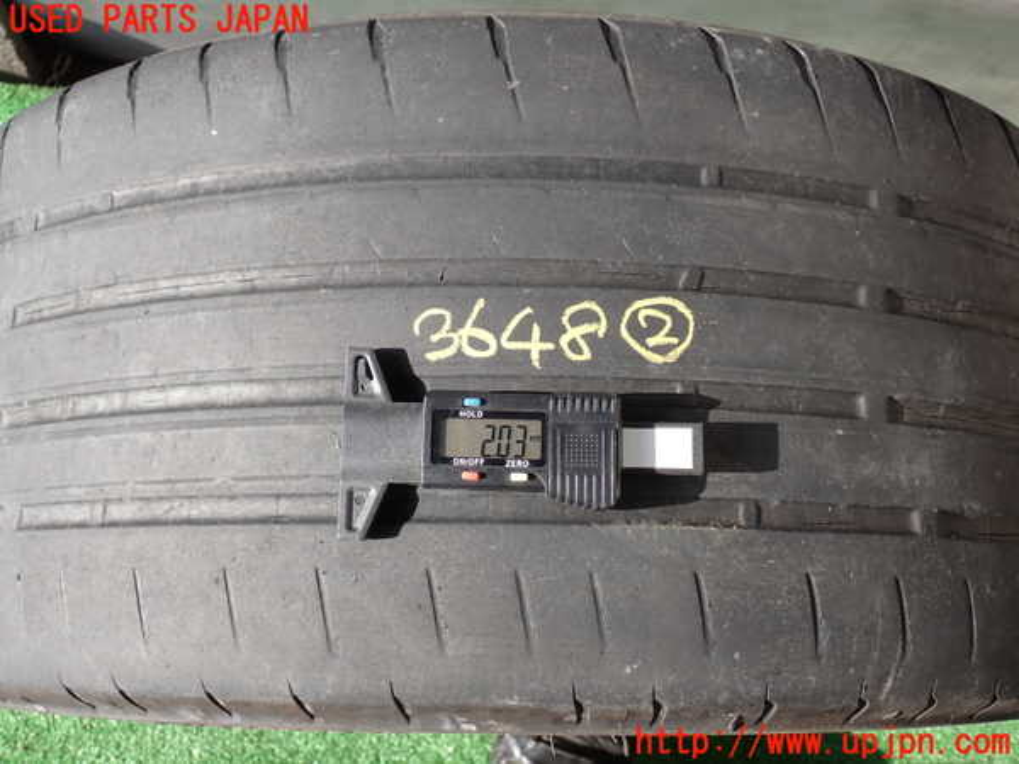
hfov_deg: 49.0
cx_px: 510
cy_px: 382
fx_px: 1119
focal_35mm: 38
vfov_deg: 37.7
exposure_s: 1/160
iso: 100
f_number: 3.5
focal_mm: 6.83
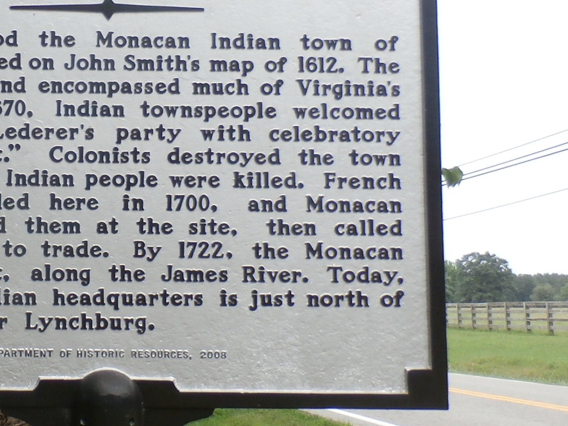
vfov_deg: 21.2
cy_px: 151
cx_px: 38
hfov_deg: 27.0
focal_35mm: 69
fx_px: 1132
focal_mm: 4.5
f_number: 3
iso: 100
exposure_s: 1/500
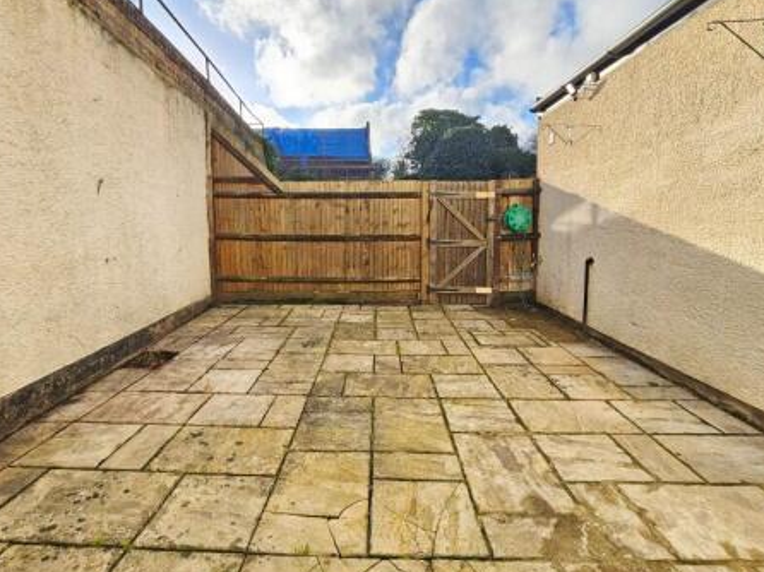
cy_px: 256
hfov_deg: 91.0
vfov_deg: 74.5
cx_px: 374
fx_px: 375
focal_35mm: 17
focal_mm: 2.2
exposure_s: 1/382
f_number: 2.2
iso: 50
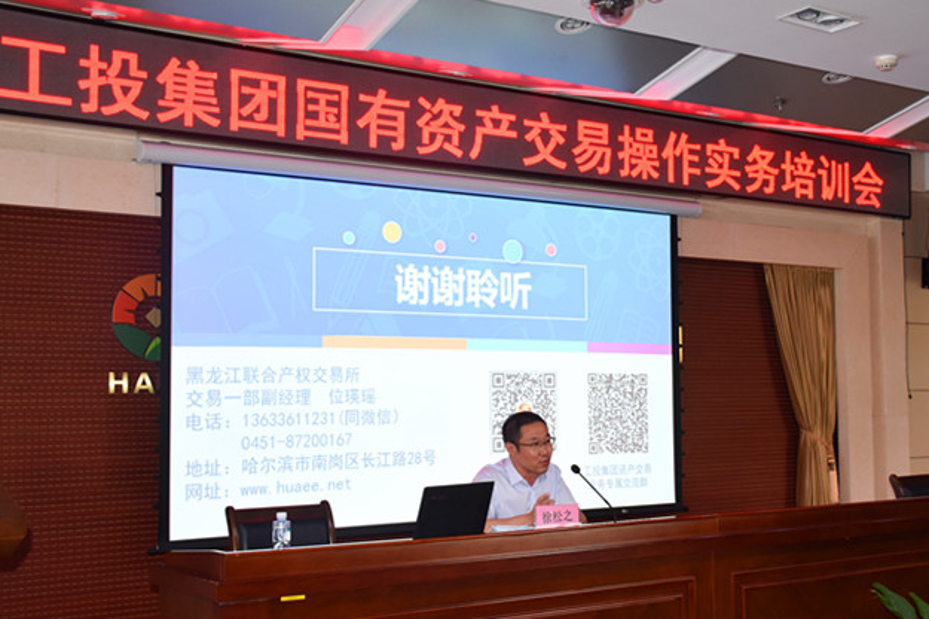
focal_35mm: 39
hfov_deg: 49.6
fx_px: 1006
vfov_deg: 34.2
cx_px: 464
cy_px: 310
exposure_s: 1/60
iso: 1000
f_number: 5
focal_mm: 26
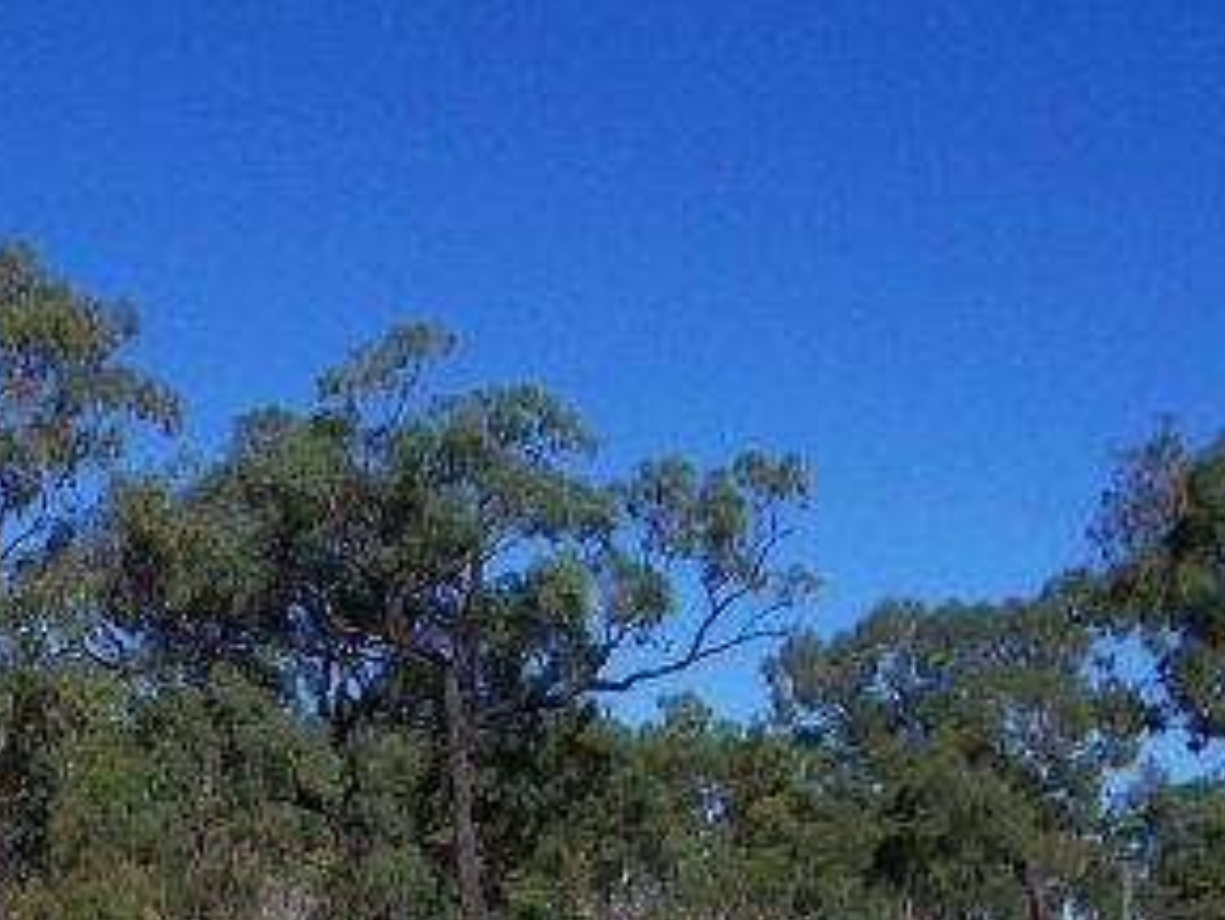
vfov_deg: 15.0
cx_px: -403
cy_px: 1229
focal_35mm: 94
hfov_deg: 19.2
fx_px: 3328
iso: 80
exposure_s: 1/684
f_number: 5.1
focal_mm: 5.6
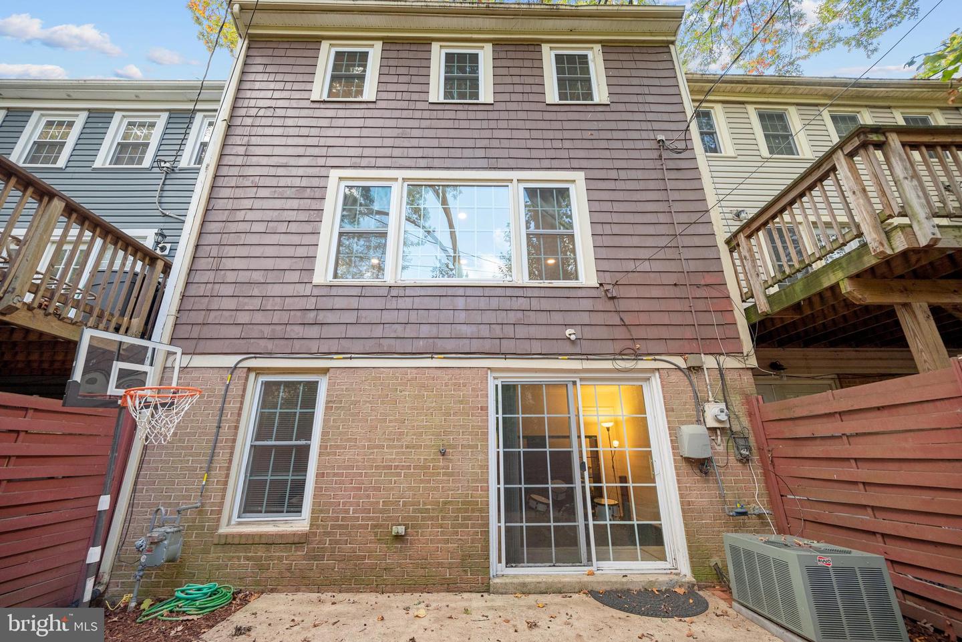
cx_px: 481
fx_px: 374
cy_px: 321
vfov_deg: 81.2
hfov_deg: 104.2
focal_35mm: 14
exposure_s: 1/125
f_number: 5
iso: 100
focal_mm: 14
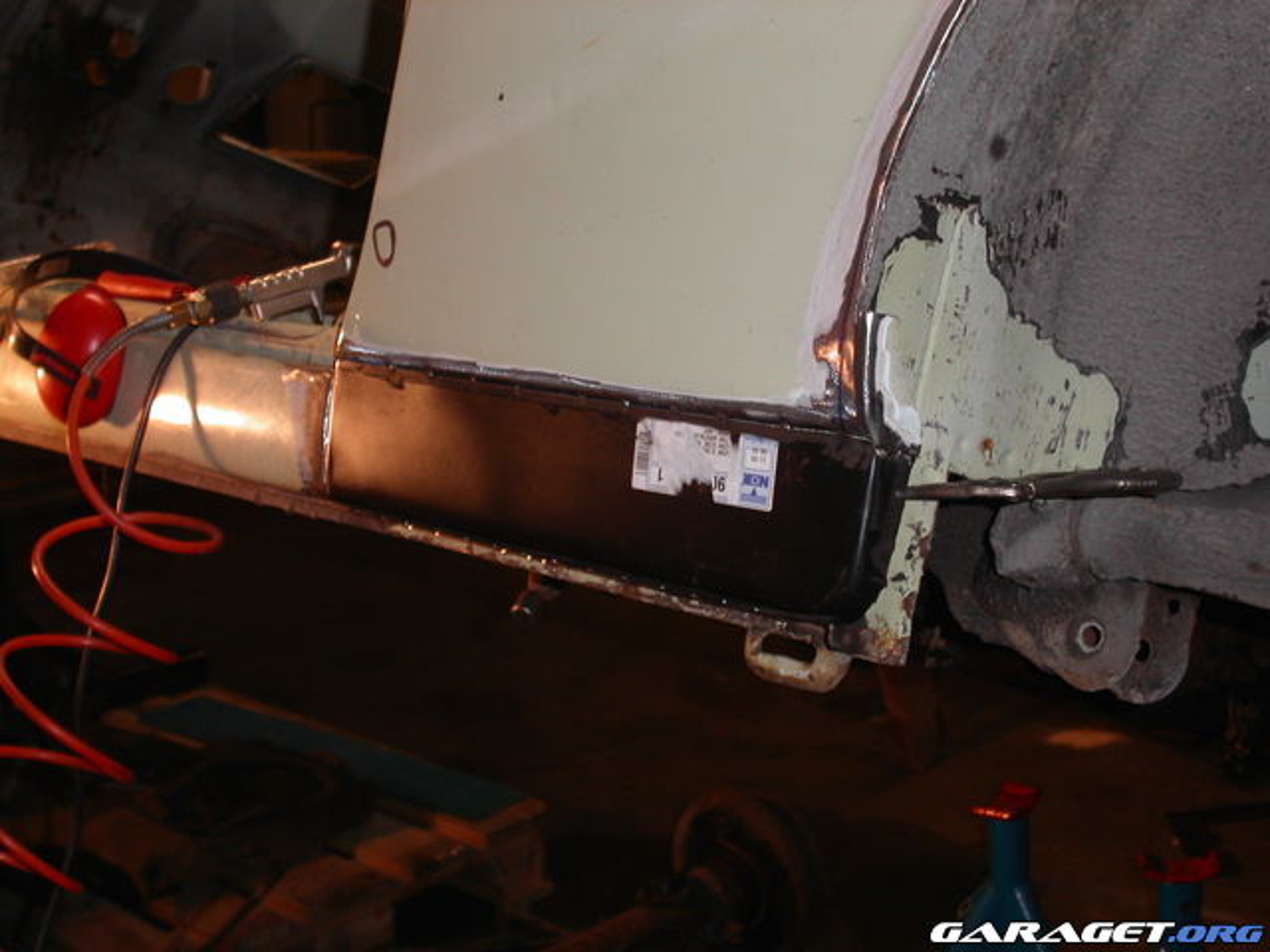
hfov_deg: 34.9
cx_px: 635
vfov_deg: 26.6
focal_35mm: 55
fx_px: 2018
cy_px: 476
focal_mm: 11.3
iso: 100
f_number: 3.5
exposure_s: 1/45
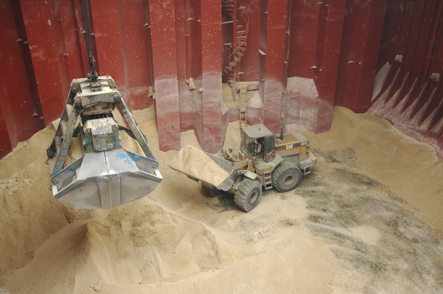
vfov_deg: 32.1
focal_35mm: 42
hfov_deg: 46.9
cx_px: 228
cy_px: 156
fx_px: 511
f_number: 3.8
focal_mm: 25
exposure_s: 1/80
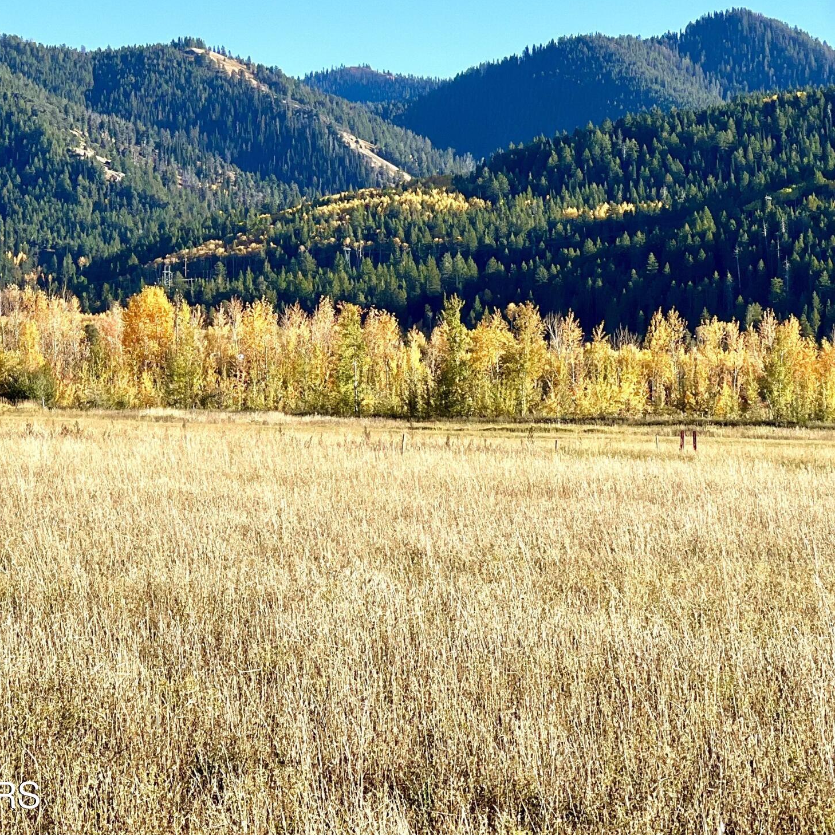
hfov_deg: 12.5
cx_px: 347
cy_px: 210
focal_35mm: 140
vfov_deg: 12.4
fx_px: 3821
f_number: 2.8
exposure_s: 1/372
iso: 32
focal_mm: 9
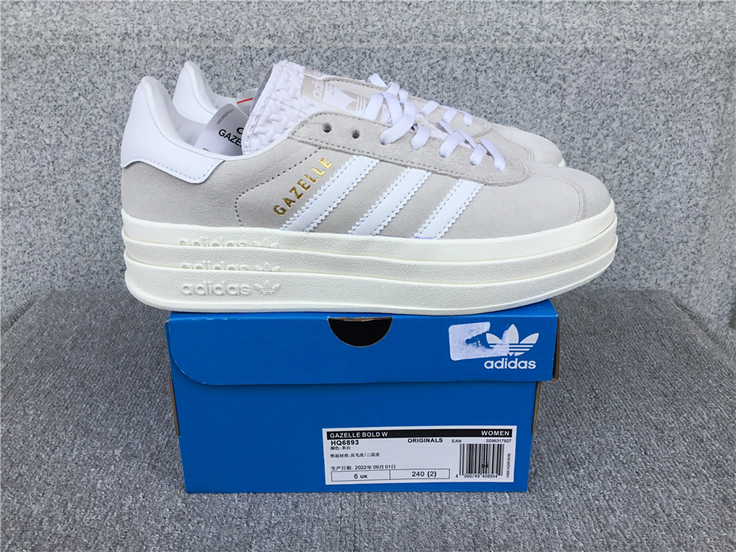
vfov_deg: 45.4
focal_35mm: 31
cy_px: 276
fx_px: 659
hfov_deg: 58.4
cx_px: 368
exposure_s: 1/455
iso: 25
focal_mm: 3.3
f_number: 2.4
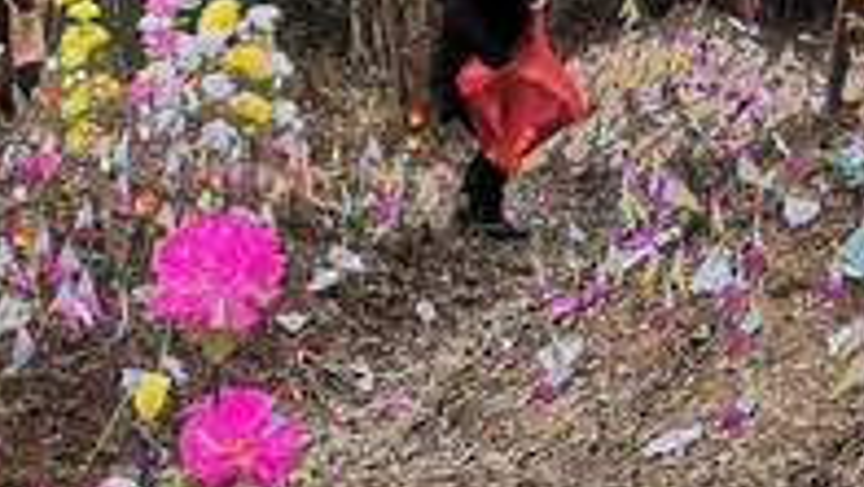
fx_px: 2109
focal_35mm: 92
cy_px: -123
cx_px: 903
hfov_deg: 22.1
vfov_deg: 12.8
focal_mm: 5.5
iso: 100
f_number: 1.8
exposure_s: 1/100
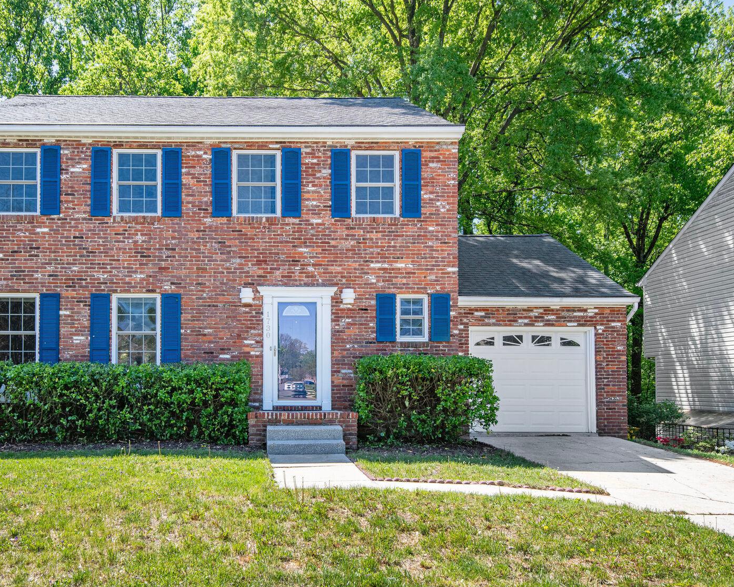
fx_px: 608
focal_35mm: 28
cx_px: 337
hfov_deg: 62.1
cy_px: 298
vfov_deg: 51.5
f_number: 8
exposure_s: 1/250
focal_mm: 24
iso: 200
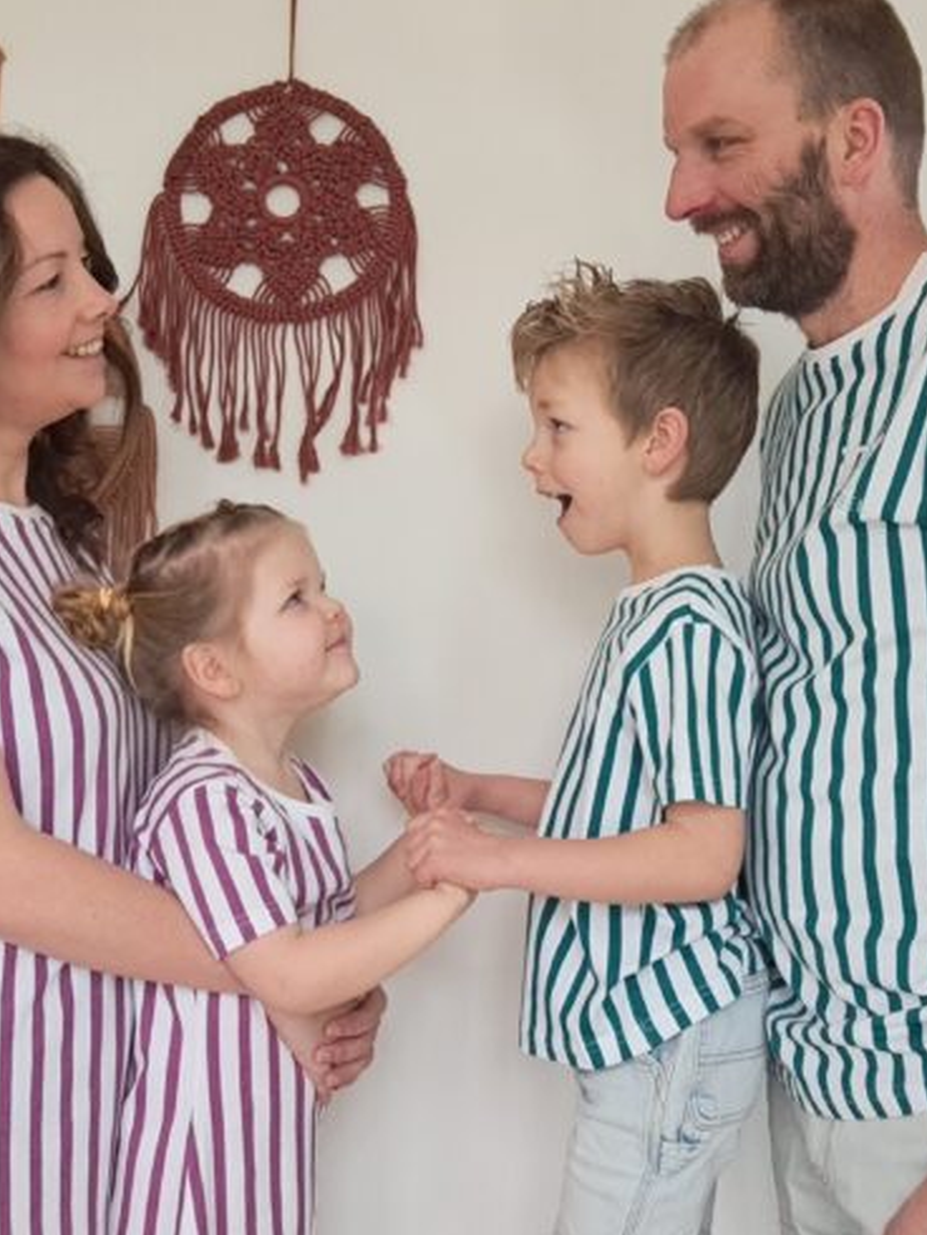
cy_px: 510
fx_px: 1213
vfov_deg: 53.6
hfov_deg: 41.7
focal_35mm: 34
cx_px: 383
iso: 160
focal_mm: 3.72
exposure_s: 1/50
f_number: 2.2
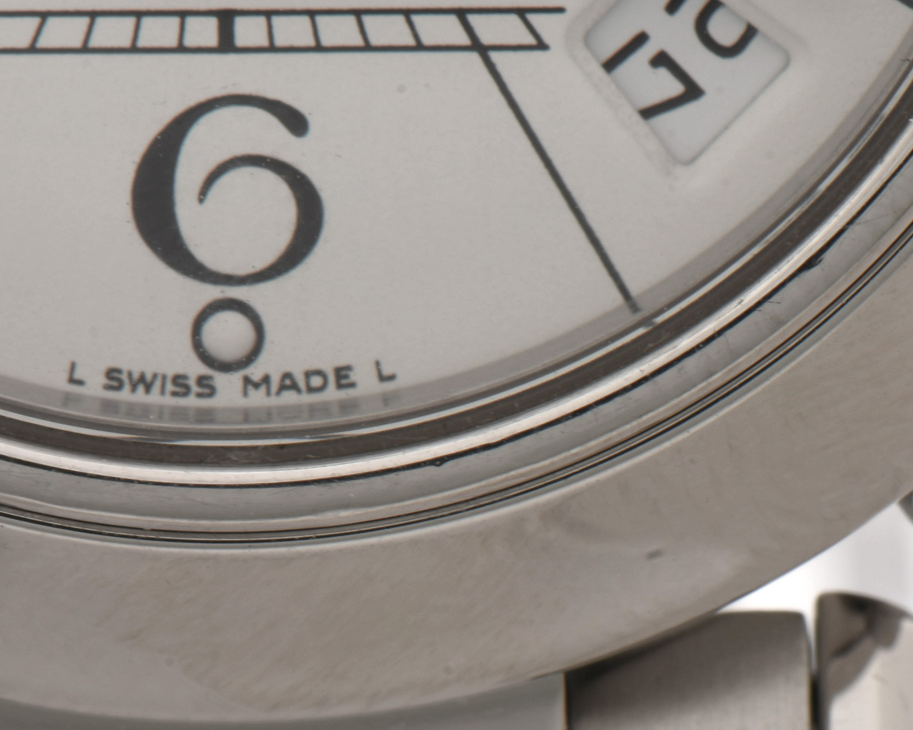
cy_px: 672
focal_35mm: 272
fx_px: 7351
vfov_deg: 5.7
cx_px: 726
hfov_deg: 7.1
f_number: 25
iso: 100
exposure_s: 1/100
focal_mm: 85
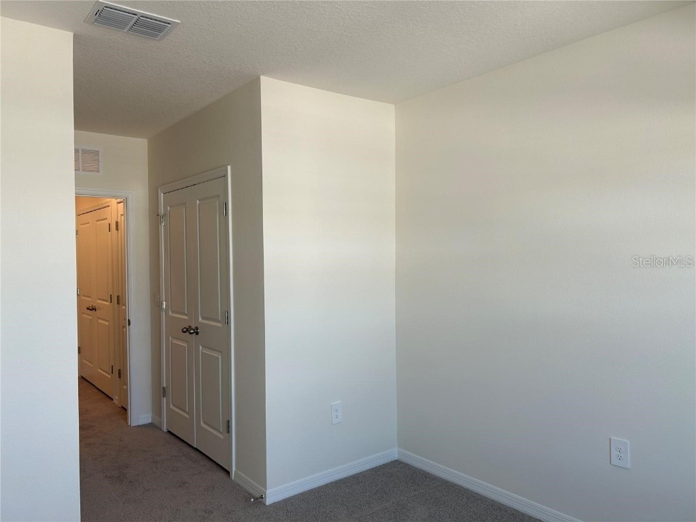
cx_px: 348
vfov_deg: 53.1
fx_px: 523
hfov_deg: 67.3
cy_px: 261
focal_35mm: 26
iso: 32
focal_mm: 5.7
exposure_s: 1/123
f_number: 1.5
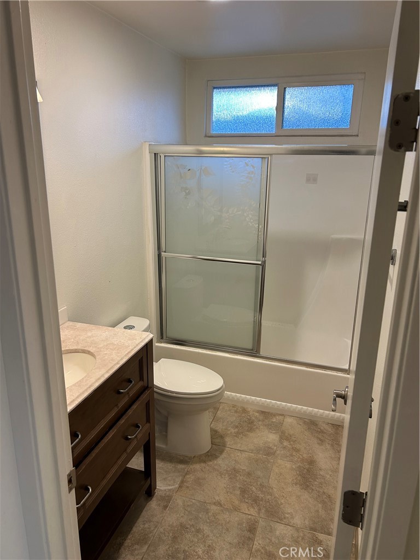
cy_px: 280
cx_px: 210
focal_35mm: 26
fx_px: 421
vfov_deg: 67.3
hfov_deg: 53.1
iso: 100
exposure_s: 1/120
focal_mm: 5.7
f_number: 1.5
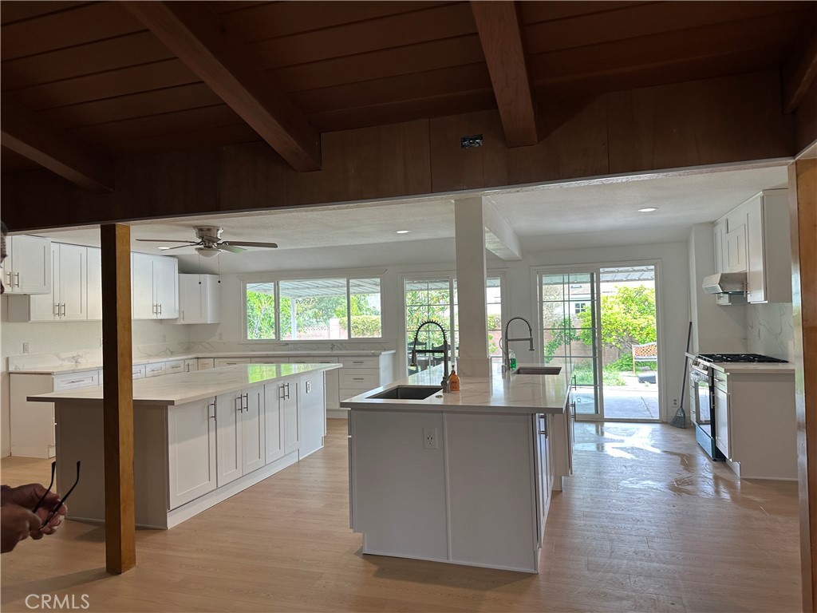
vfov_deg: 56.8
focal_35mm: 24
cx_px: 408
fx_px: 566
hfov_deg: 71.6
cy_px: 306
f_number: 1.78
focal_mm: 6.86
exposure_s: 1/120
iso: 80
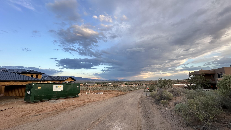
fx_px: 98
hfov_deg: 99.4
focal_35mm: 16
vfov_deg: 67.1
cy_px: 68
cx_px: 116
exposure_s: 1/164
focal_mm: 2.22
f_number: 2.2
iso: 40
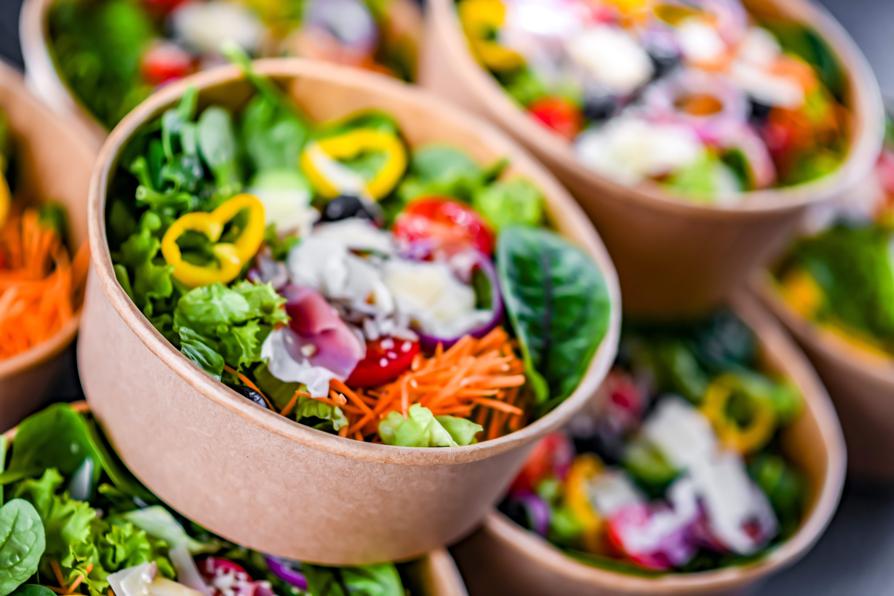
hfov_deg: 23.9
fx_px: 2111
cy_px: 298
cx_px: 447
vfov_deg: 16.1
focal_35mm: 85
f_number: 2.2
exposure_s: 1/125
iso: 100
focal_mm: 85
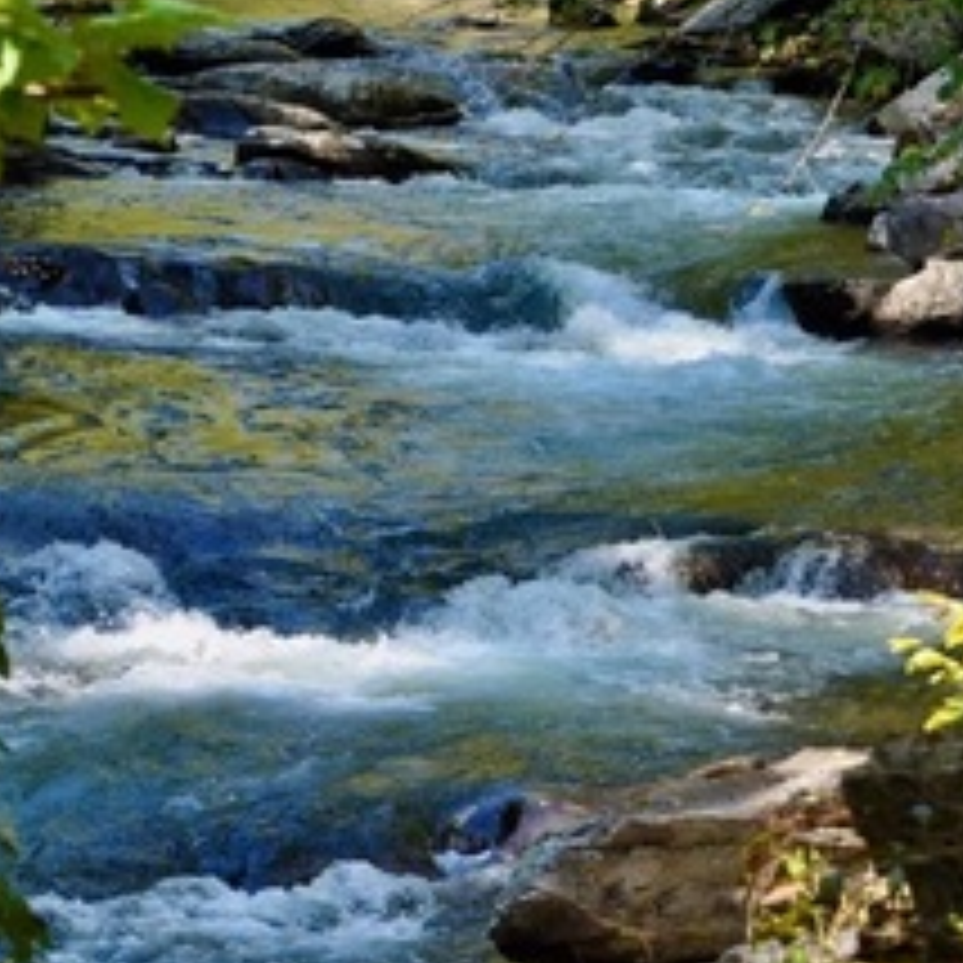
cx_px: 544
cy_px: 392
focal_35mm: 167
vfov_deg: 10.5
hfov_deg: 10.5
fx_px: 5256
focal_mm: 70
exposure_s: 1/320
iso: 400
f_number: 5
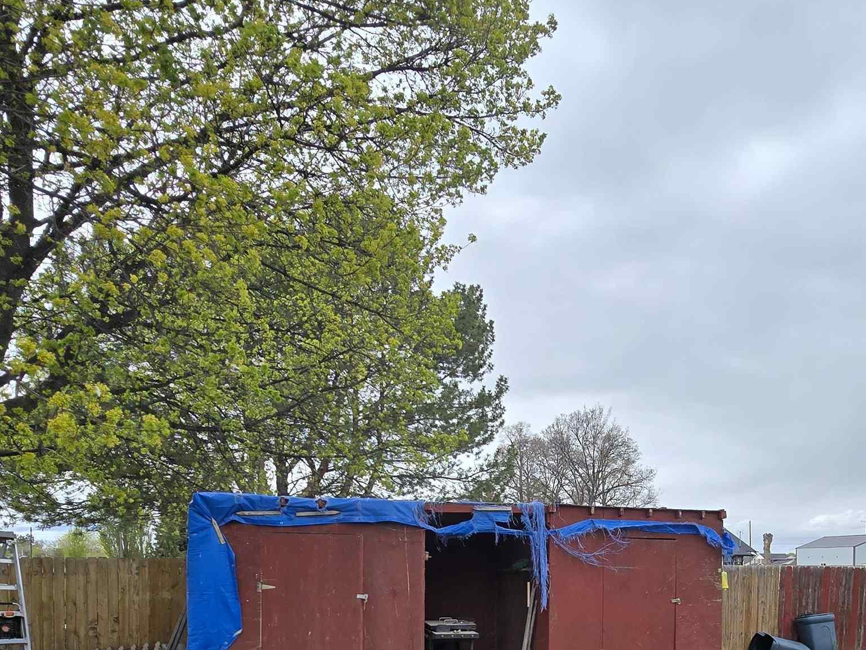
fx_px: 650
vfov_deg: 48.0
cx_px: 532
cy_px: 577
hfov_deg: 66.5
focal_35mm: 26
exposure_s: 1/1869
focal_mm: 2.2
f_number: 2.2
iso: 50
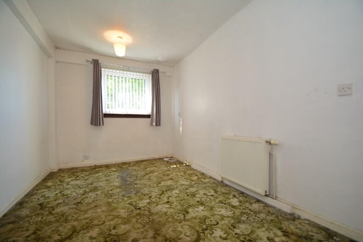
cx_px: 182
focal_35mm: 15
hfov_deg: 100.4
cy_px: 121
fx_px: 151
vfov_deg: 77.4
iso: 100
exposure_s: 1/15
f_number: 4.5
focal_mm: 10
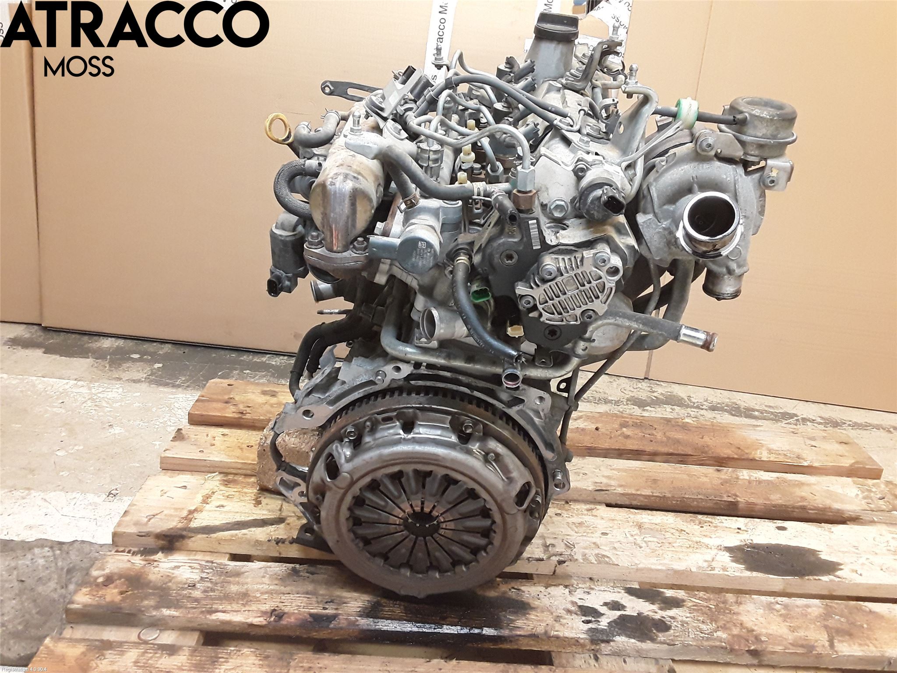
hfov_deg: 63.4
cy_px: 336
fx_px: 726
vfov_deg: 49.7
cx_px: 448
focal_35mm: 28
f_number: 1.9
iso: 125
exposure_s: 1/50
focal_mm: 2.91
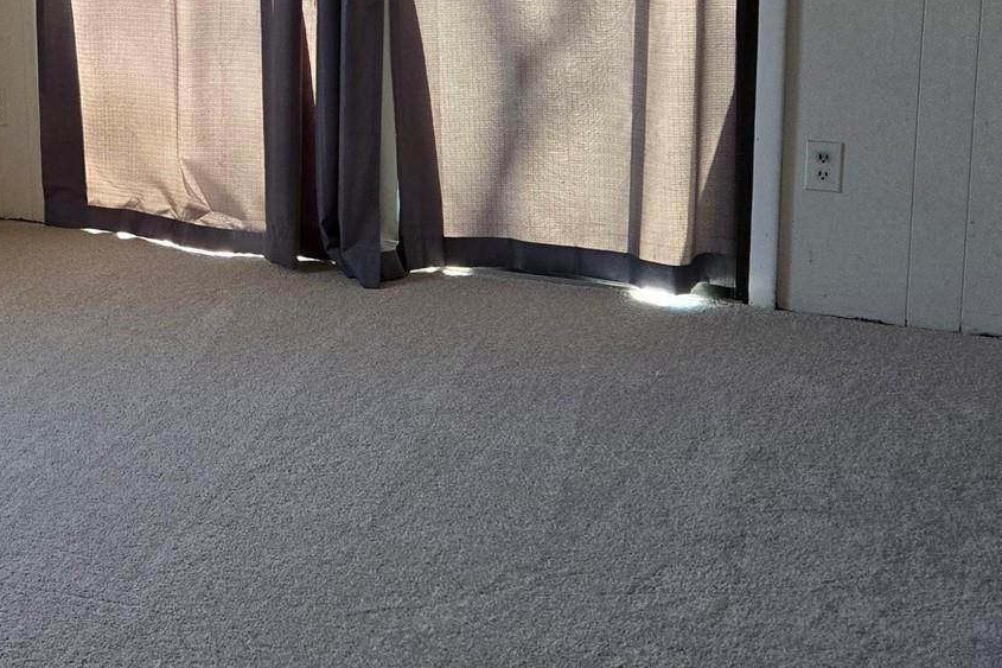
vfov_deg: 22.8
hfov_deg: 31.3
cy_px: 69
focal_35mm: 58
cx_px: -52
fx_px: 1614
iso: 200
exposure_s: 1/180
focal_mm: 5.4
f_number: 1.8
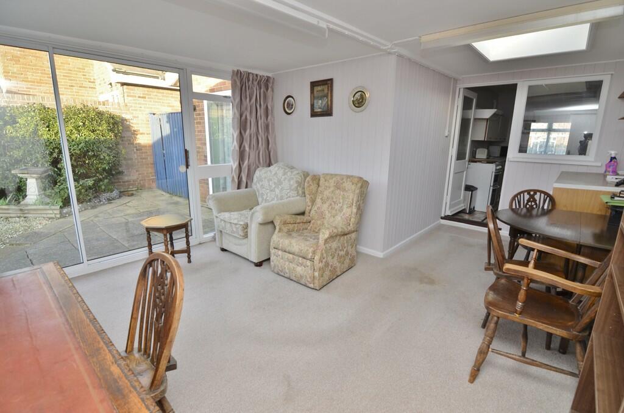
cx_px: 312
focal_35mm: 16
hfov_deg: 95.1
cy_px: 206
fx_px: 285
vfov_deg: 71.8
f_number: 5.6
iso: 400
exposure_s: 1/60
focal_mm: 11
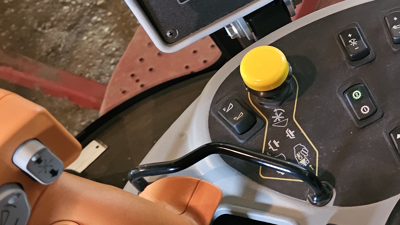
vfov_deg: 17.2
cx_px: 466
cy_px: 16
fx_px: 732
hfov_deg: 27.3
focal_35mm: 69
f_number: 1.7
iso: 1250
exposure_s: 1/15
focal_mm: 6.3
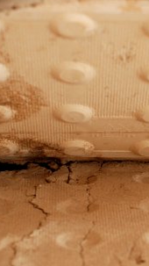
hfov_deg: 9.0
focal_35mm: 133
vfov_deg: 16.1
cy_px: 160
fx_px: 936
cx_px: 160
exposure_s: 1/80
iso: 400
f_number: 4.5
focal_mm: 40
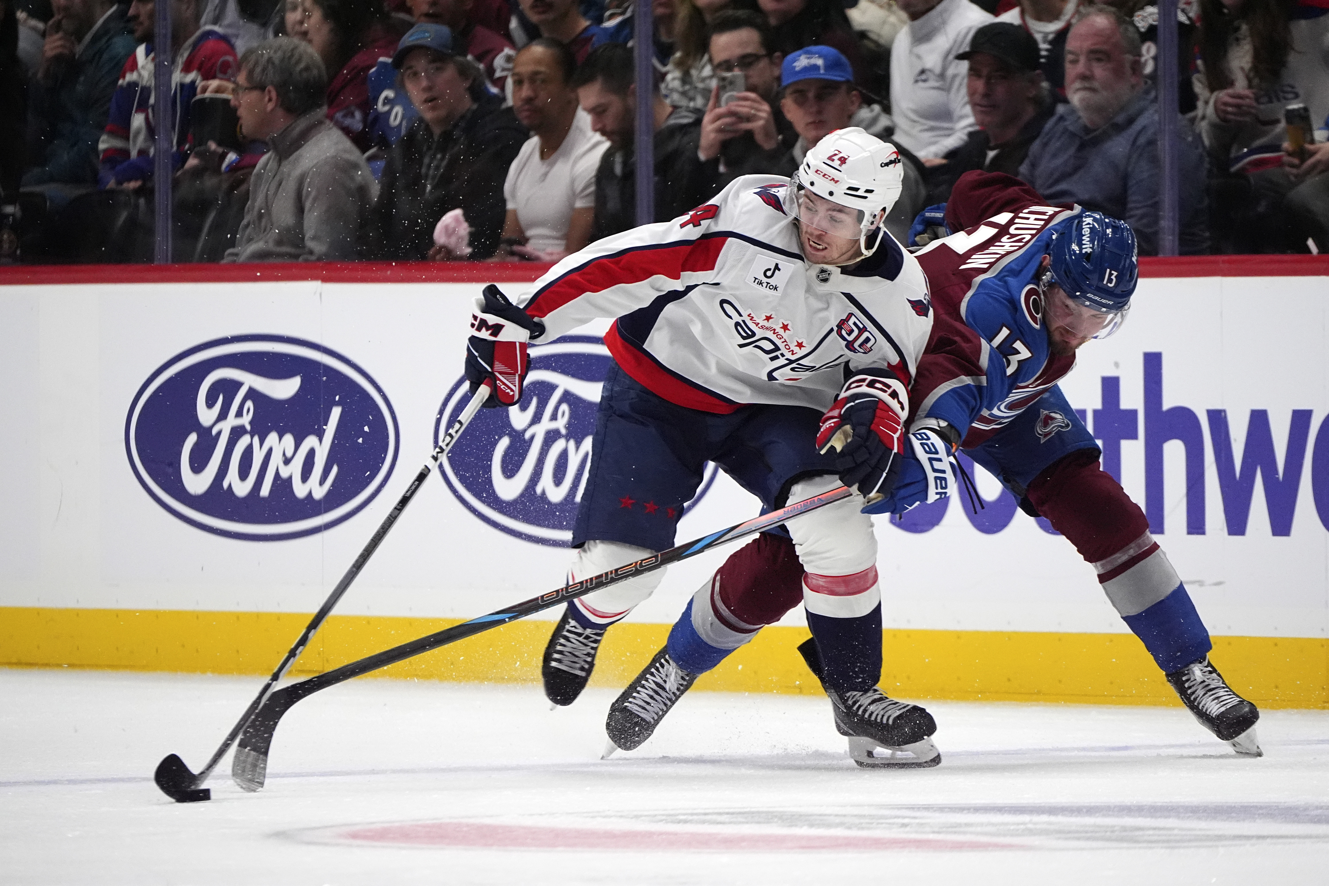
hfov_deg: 4.1
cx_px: 664
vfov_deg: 2.7
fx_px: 18457
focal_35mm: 500
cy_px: 443
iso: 6400
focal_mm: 500
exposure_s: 1/1250
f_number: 6.7
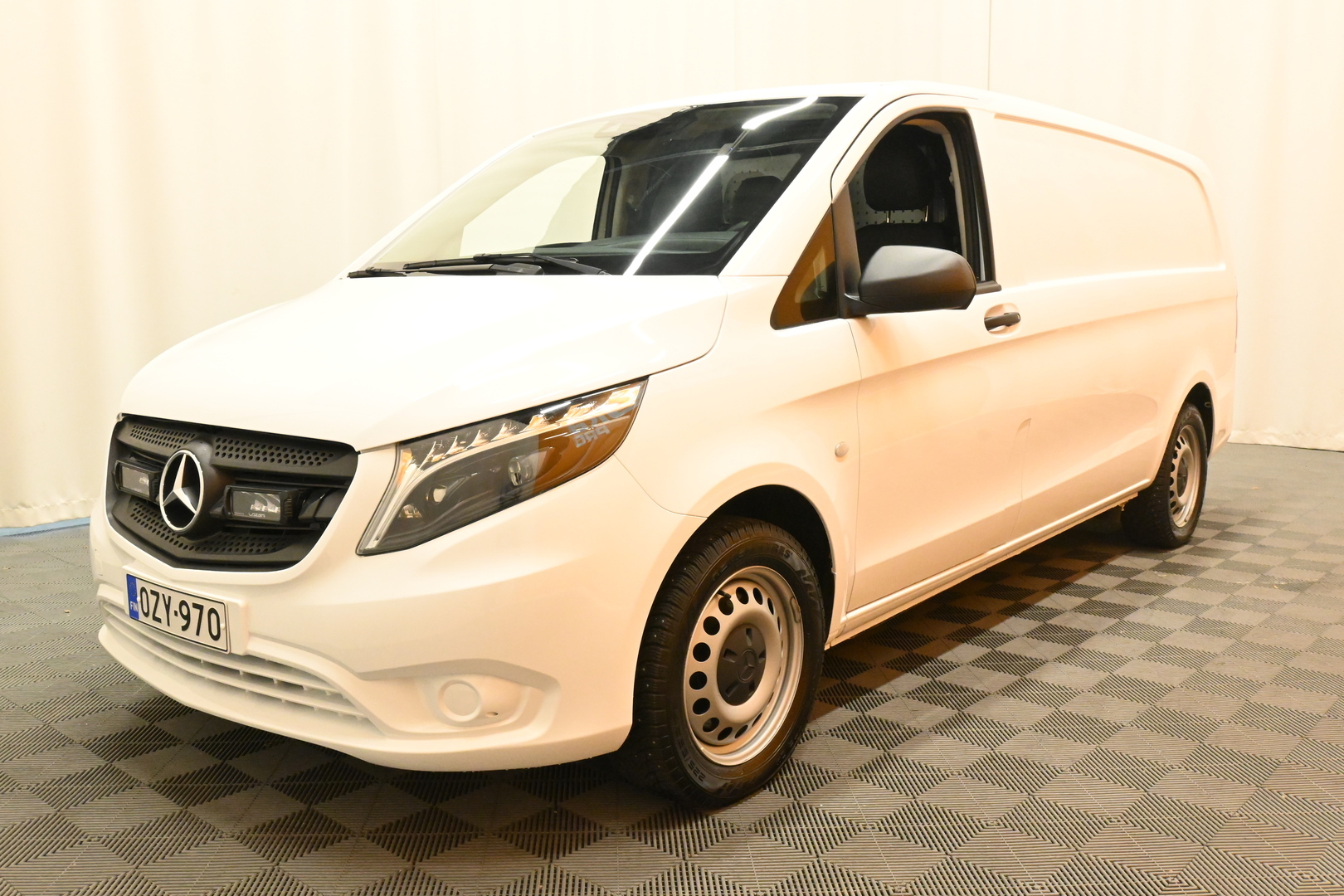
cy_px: 448
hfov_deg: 59.5
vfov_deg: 41.7
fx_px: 1176
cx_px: 672
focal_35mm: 32
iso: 5000
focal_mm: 21
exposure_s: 1/30
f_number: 11
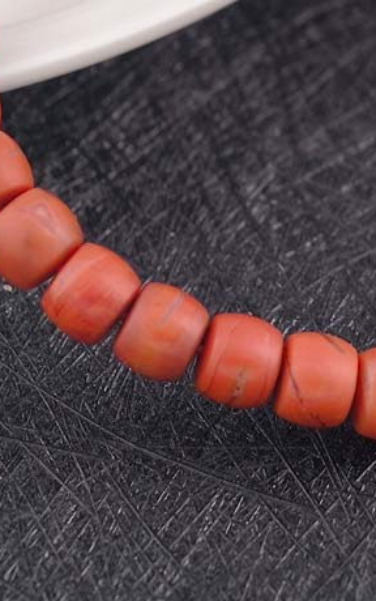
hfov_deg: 5.8
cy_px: -41
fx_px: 3701
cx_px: 281
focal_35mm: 226
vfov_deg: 9.2
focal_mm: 22.48
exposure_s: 1/160
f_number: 2.67
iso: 125
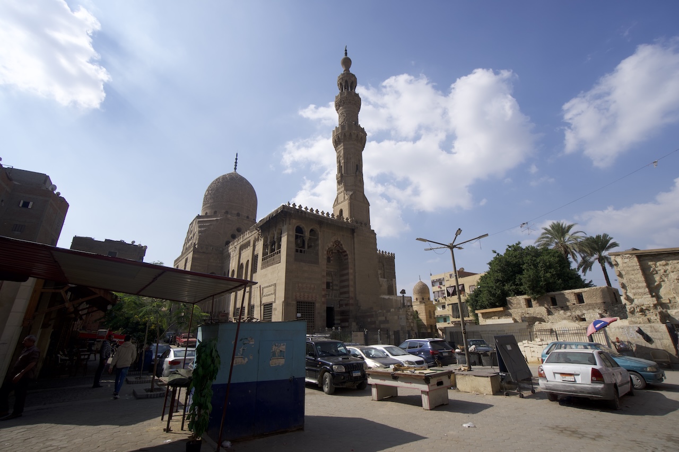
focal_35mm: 15
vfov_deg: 77.3
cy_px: 226
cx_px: 340
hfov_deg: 100.4
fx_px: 283
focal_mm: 10
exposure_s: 1/250
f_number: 10
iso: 100
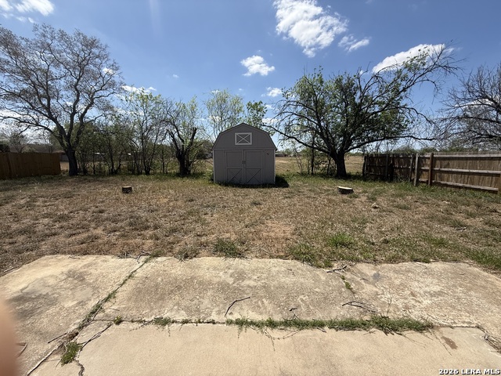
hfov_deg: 102.1
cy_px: 188
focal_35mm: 14
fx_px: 203
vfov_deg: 85.7
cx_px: 250
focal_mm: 2.22
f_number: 2.2
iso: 50
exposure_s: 1/2165
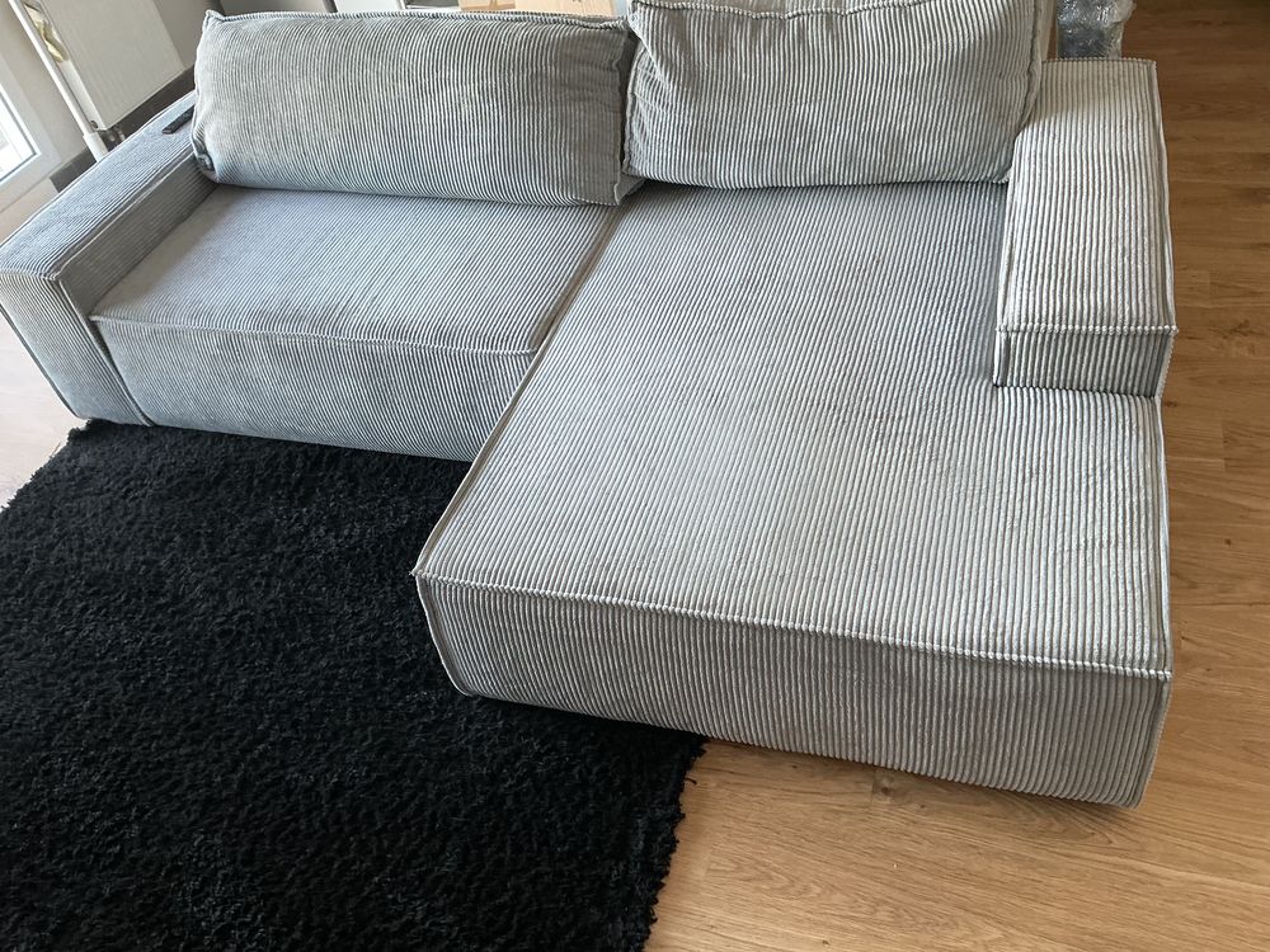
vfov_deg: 49.7
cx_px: 635
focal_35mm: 28
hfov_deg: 63.4
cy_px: 476
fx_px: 1027
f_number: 1.8
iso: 125
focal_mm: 3
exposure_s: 1/50
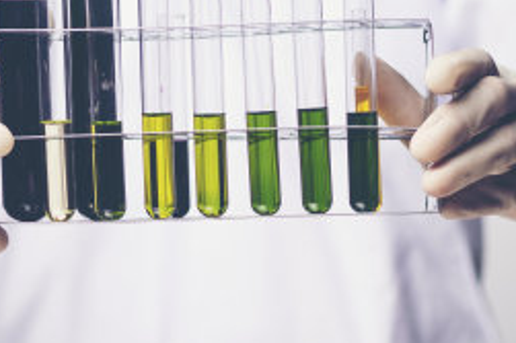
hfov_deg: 8.0
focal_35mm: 256
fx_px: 3667
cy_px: -31
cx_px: 208
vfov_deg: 5.3
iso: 250
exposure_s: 1/160
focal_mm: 105
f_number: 3
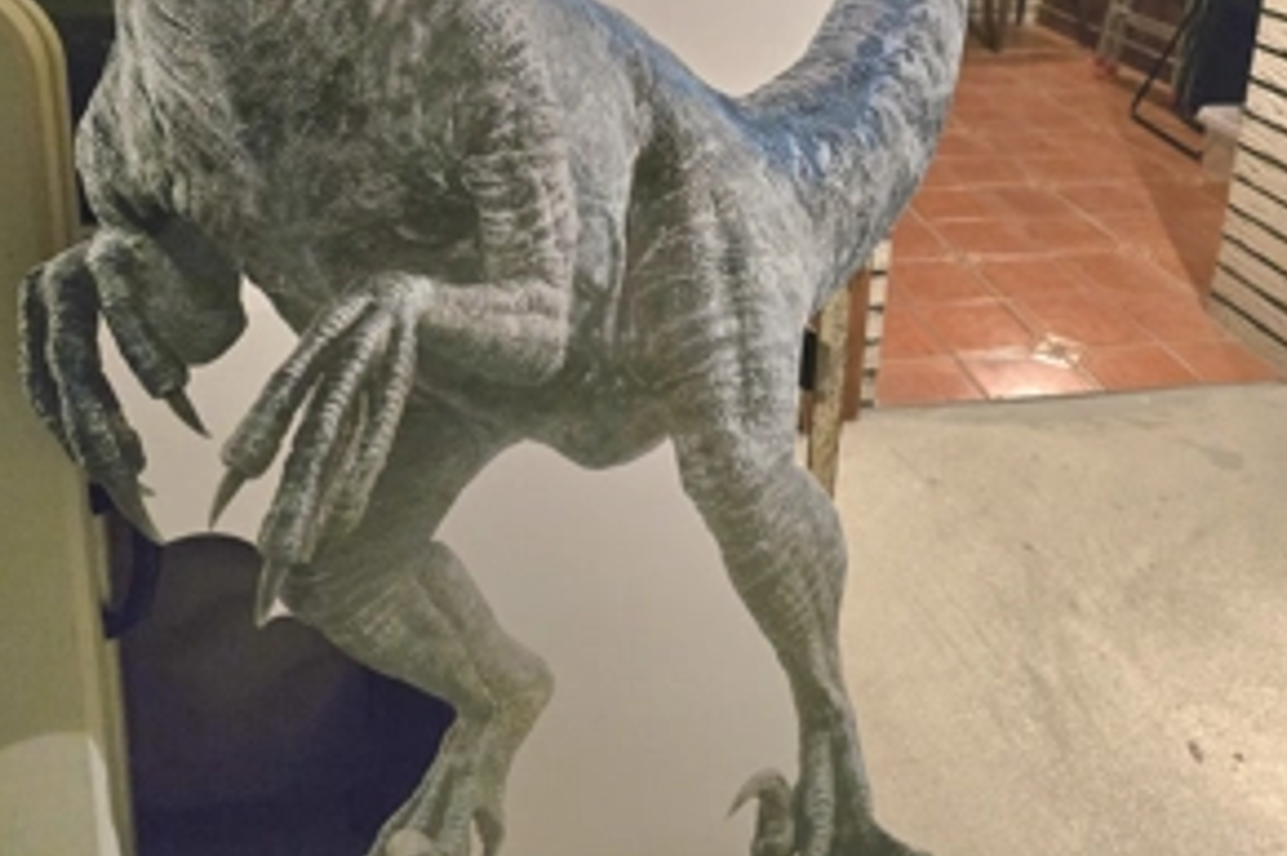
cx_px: 644
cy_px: 115
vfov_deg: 37.7
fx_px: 1179
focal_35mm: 33
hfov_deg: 57.3
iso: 2500
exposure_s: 1/100
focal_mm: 6.3
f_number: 1.7
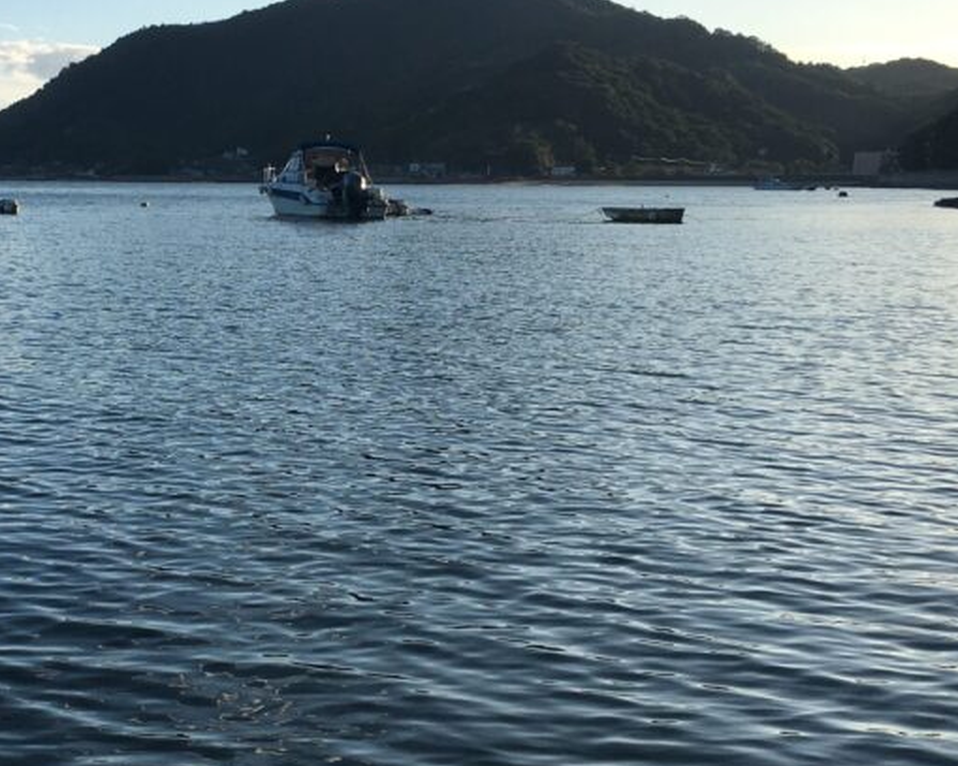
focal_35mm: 57
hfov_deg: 32.1
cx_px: 192
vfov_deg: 26.6
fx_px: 1616
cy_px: 431
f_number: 2.2
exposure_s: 1/1672
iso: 25
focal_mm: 4.15
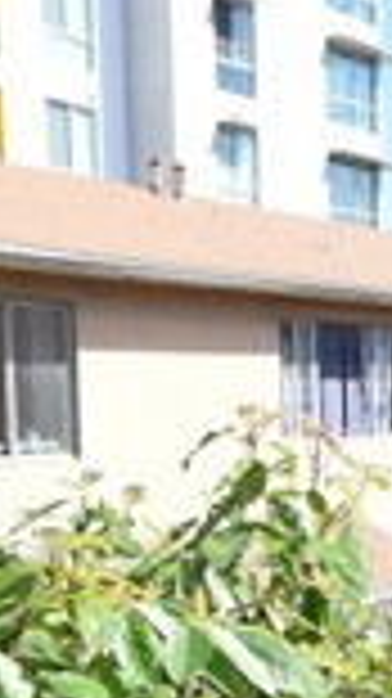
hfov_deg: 16.9
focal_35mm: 65
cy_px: 552
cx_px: 572
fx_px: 1203
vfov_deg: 31.6
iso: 100
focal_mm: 10
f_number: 6.3
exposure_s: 1/160
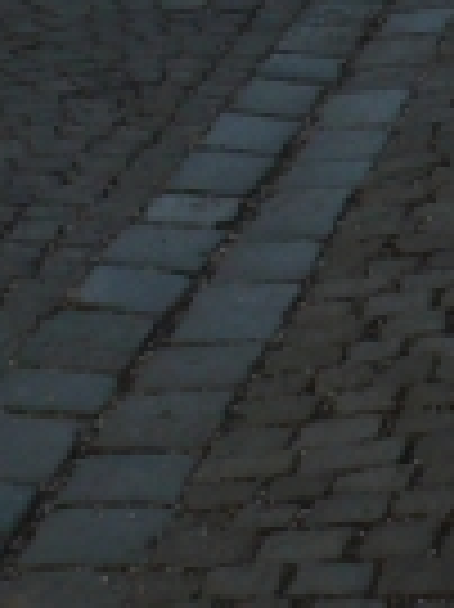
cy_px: -430
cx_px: 548
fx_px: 3118
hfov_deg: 8.2
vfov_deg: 10.5
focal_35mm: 178
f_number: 5.6
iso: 80
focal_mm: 6
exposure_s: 1/320
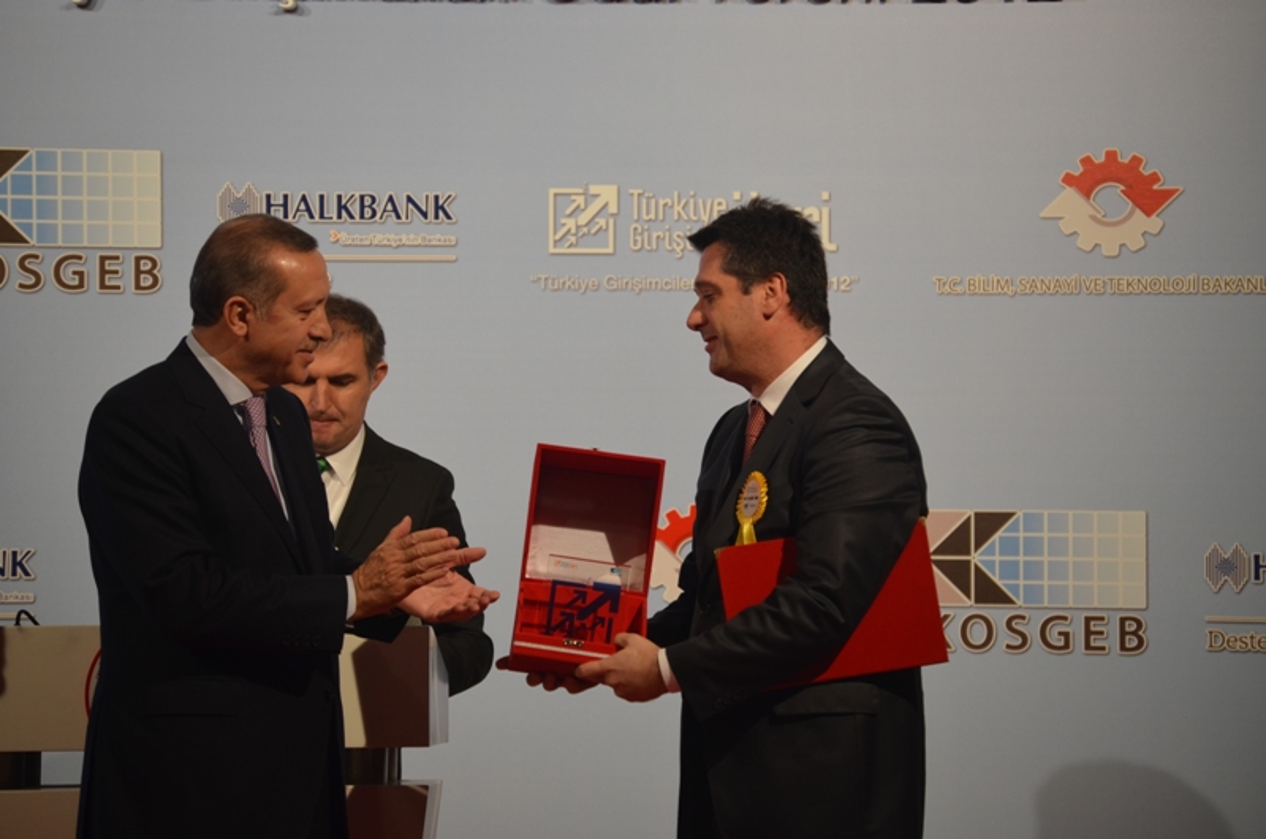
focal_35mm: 180
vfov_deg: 7.6
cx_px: 633
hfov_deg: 11.4
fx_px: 6317
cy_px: 420
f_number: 4.8
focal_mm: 120
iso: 500
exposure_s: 1/250
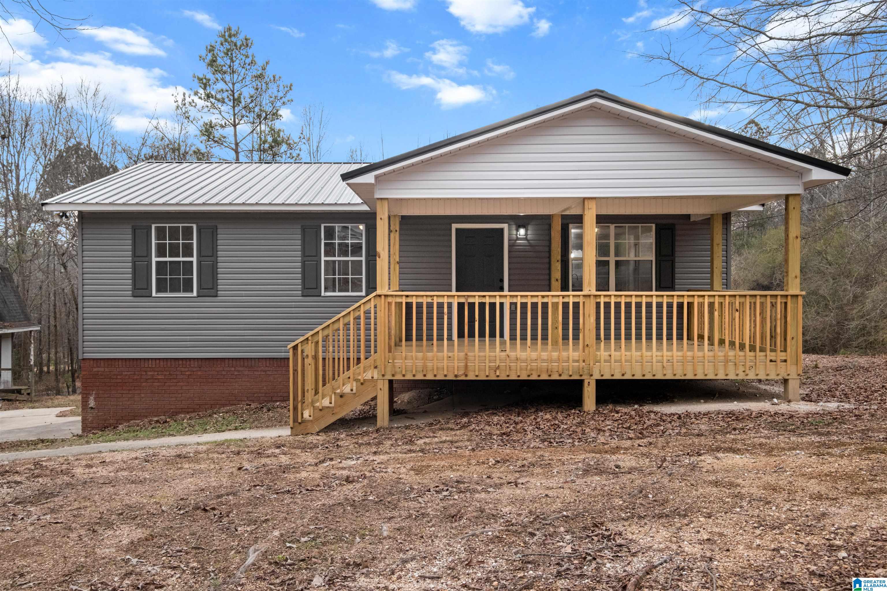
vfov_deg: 47.9
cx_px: 444
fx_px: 665
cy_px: 296
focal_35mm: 27
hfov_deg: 67.4
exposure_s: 1/125
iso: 800
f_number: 7.1
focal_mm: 18.2
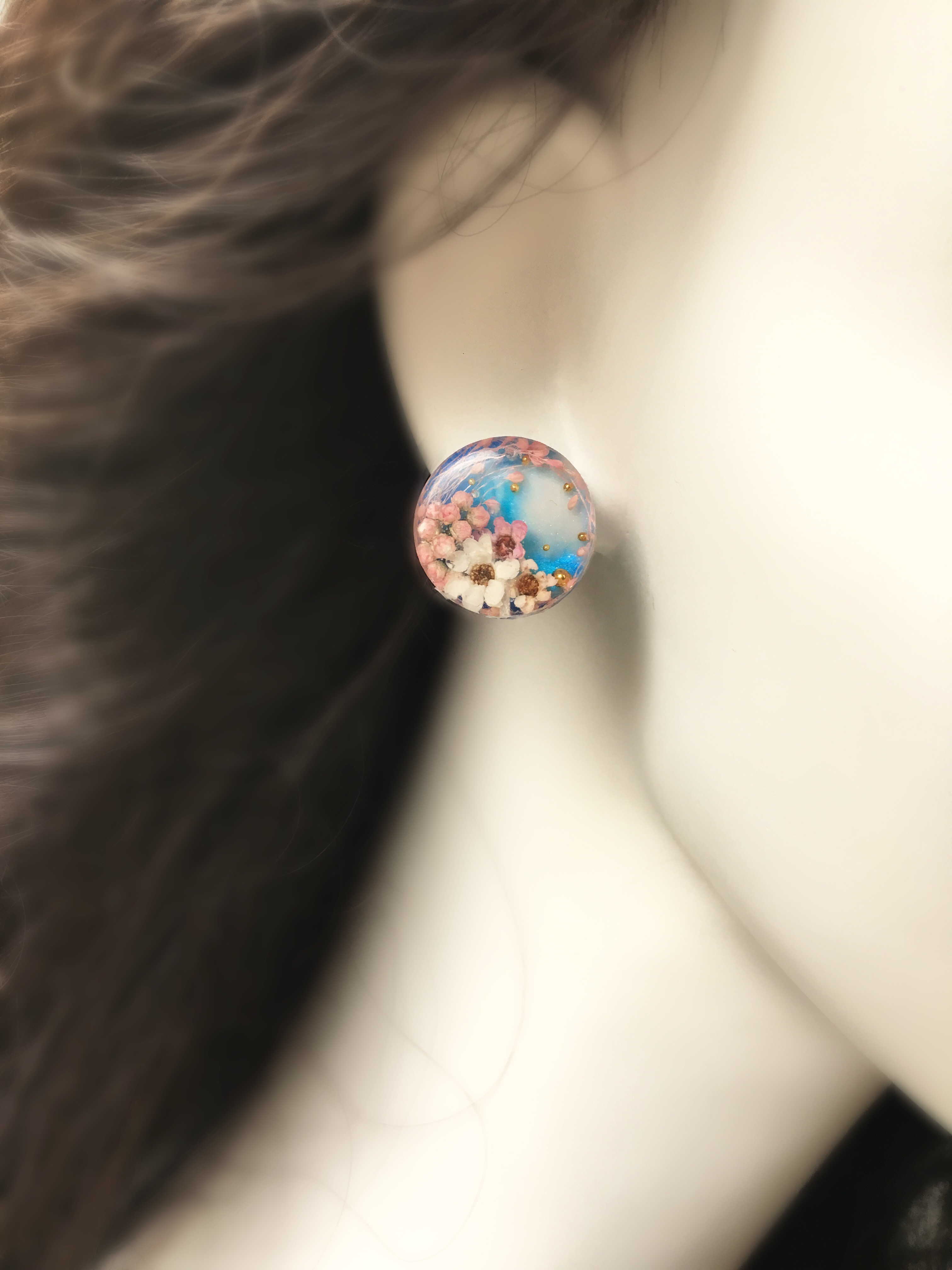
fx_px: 1063
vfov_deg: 61.7
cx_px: 476
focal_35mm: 29
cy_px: 635
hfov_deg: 48.2
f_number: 2.2
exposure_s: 1/33
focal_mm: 4.15
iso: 32
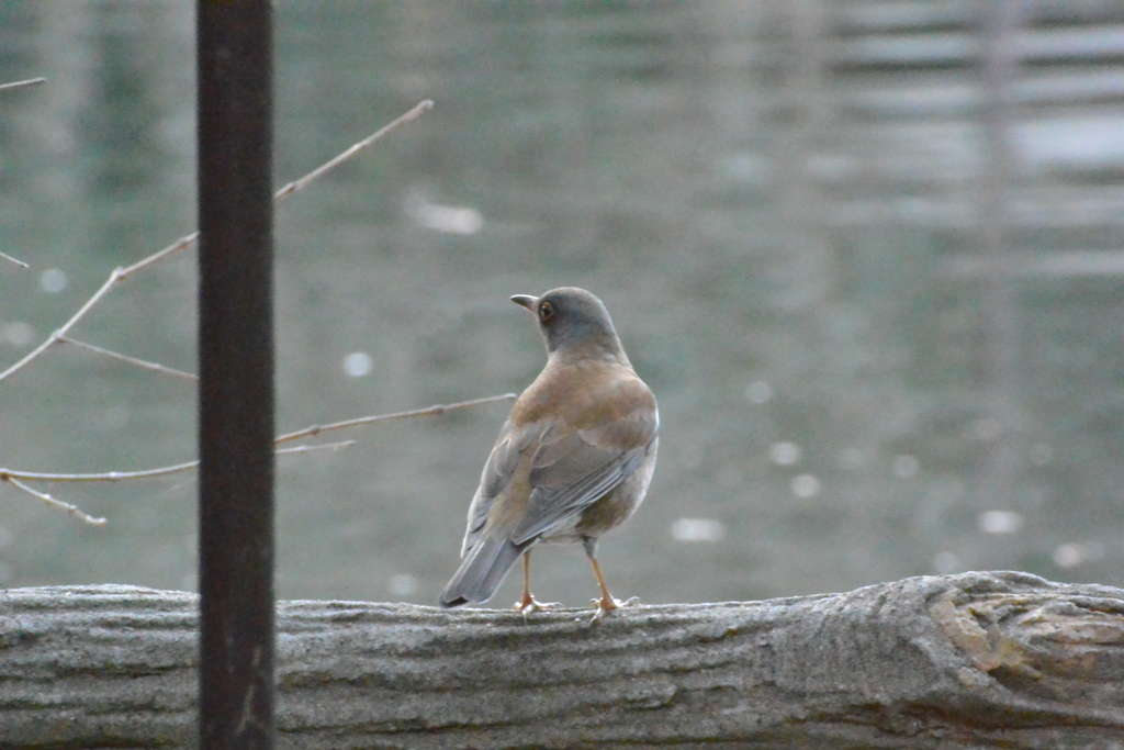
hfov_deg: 2.5
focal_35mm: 810
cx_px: 562
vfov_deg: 1.7
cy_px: 375
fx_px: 25292
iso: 6400
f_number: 14
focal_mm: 300
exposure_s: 1/20
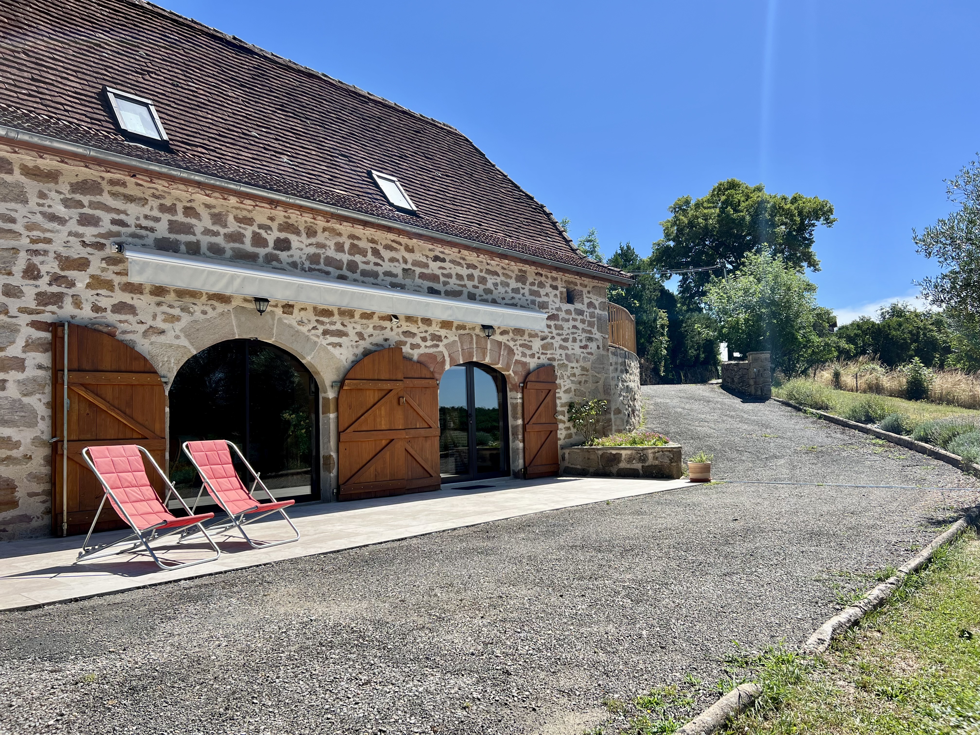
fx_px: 736
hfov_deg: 67.3
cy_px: 368
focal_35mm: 26
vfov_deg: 53.1
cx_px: 490
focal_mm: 5.7
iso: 50
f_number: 1.5
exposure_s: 1/3460
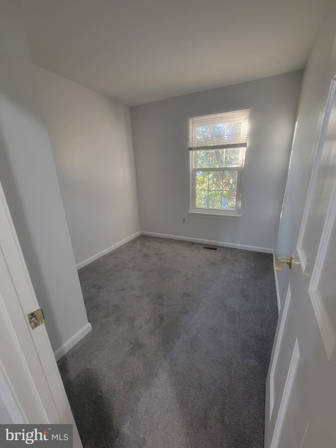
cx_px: 168
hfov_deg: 89.9
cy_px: 224
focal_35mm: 13
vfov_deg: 106.2
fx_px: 168
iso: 320
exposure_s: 1/30
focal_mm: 2.2
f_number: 2.2
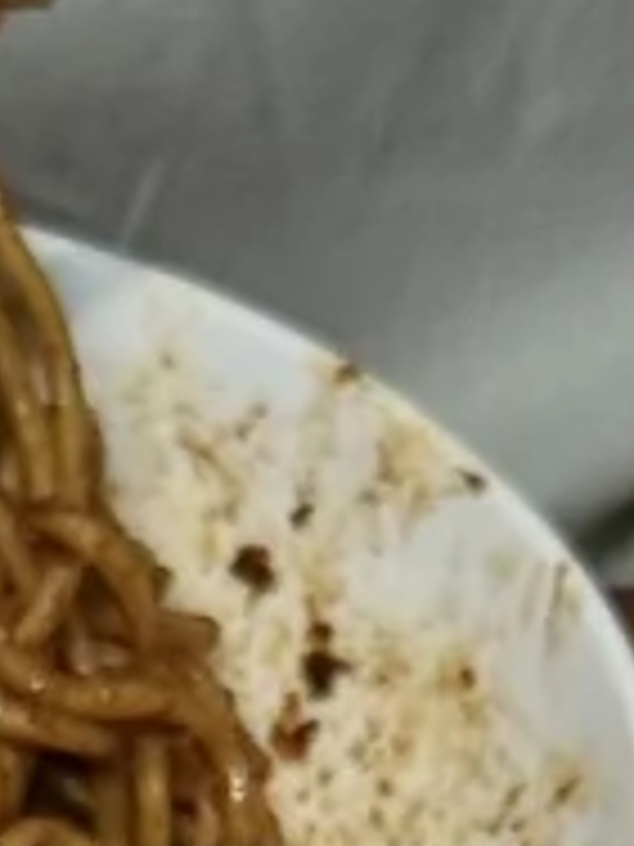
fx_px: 8962
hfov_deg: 4.0
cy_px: 2596
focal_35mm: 367
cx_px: -495
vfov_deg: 5.1
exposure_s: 1/100
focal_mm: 6.76
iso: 64
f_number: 1.78
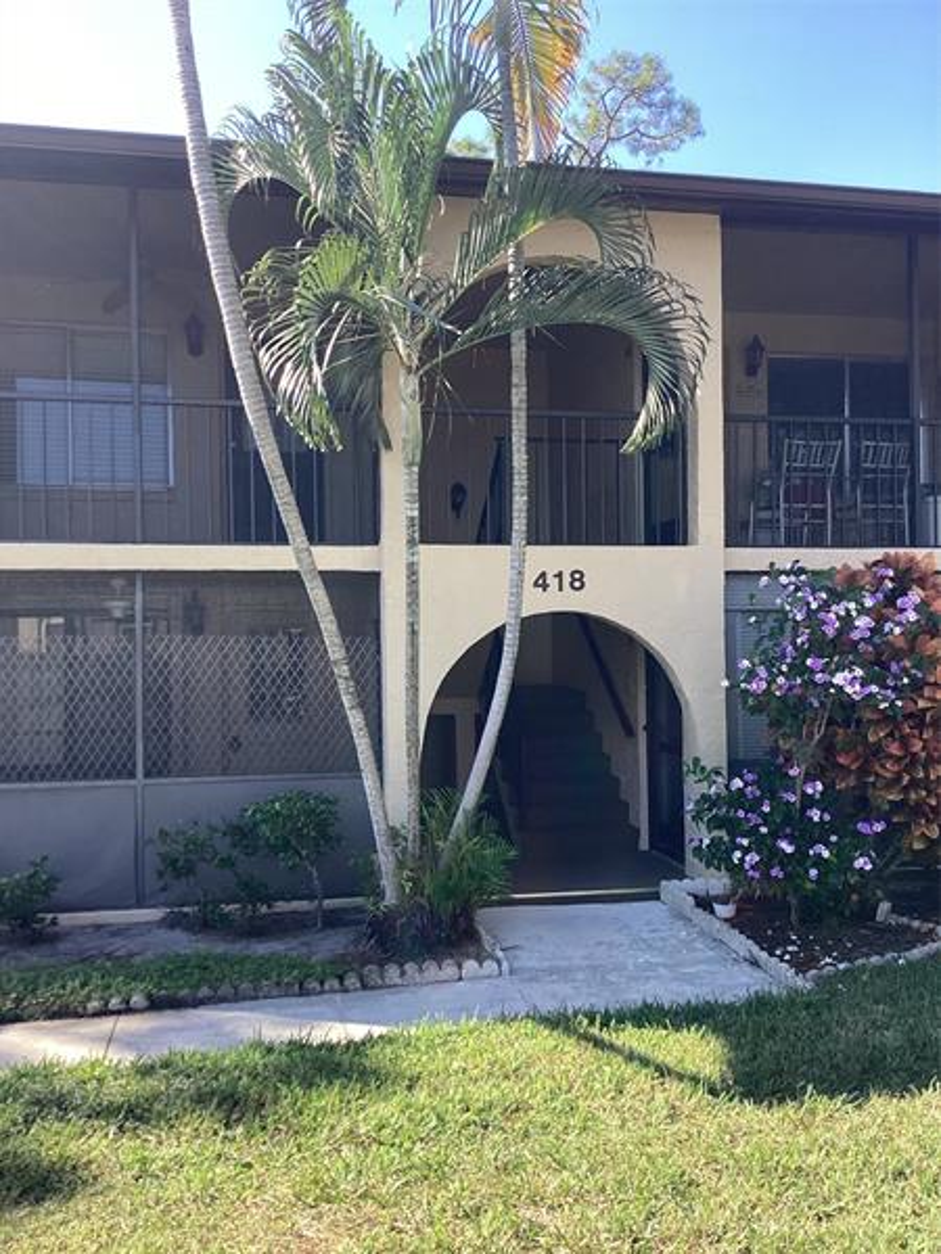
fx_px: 1124
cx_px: 470
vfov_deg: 58.4
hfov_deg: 45.4
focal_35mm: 31
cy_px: 627
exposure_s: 1/330
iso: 25
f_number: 2.4
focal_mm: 3.3
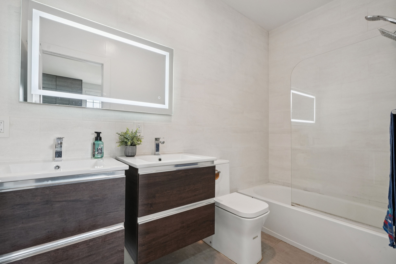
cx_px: 198
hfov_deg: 96.7
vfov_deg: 73.7
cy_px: 132
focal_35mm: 16
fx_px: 176
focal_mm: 16
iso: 500
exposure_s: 1/50
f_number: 8
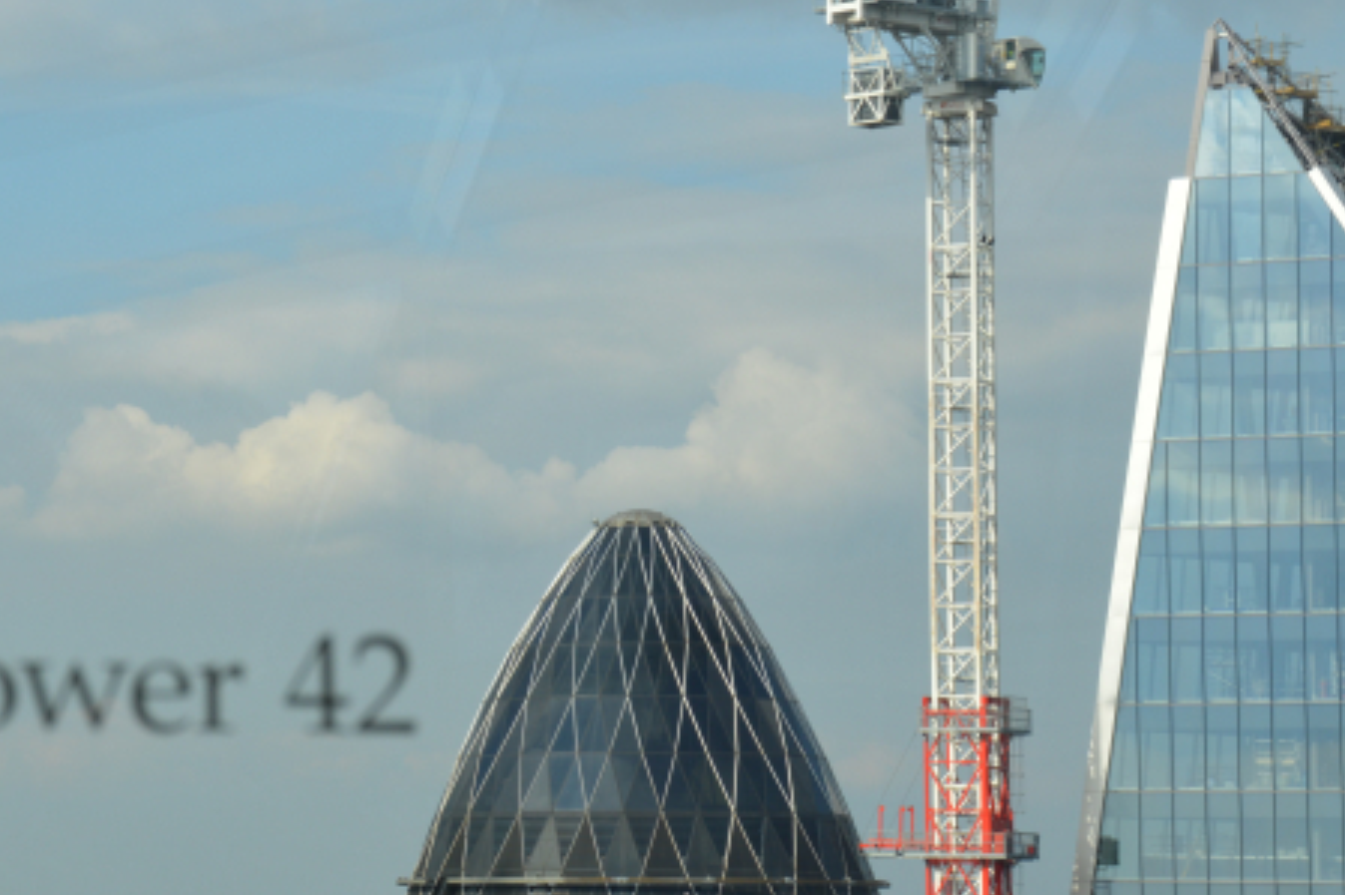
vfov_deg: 9.9
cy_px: 401
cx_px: 392
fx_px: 5191
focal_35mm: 139
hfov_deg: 14.7
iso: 100
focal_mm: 52
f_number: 8
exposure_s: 1/250
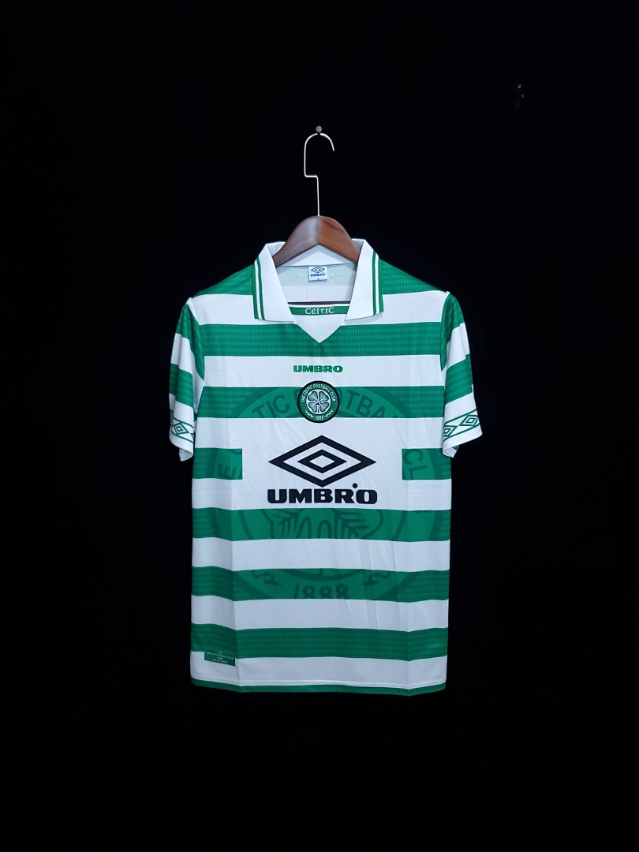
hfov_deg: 53.1
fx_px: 640
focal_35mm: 26
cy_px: 426
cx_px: 320
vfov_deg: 67.3
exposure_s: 1/30
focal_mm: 4.3
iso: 200
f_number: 1.5
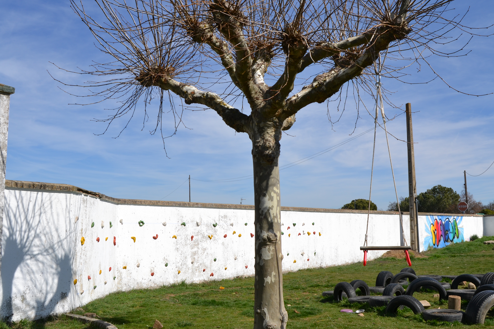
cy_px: 150
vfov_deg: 33.7
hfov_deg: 48.9
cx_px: 255
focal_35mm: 40
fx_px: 543
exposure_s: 1/320
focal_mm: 23
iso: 100
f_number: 9
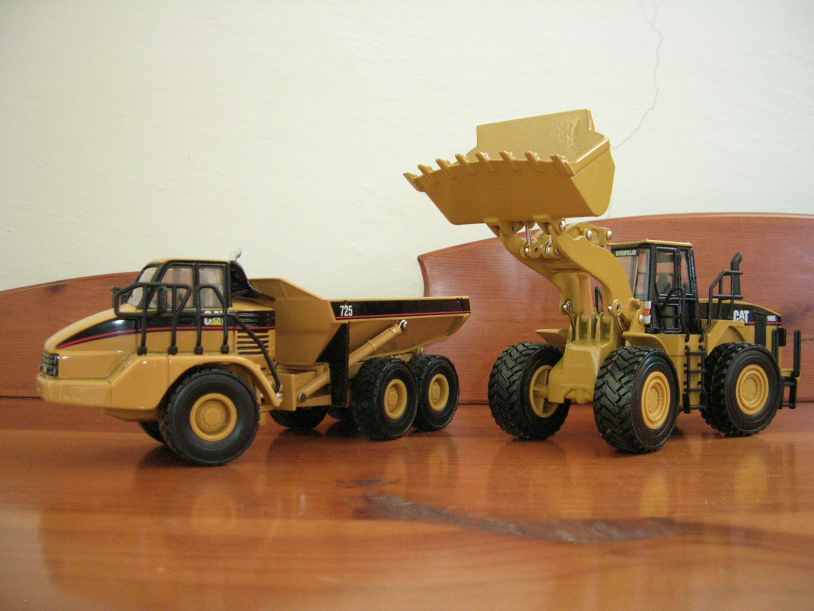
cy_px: 306
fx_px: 823
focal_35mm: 35
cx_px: 407
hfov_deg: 52.6
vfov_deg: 40.7
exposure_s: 1/5.9
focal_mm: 5.4
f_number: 2.8
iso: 200
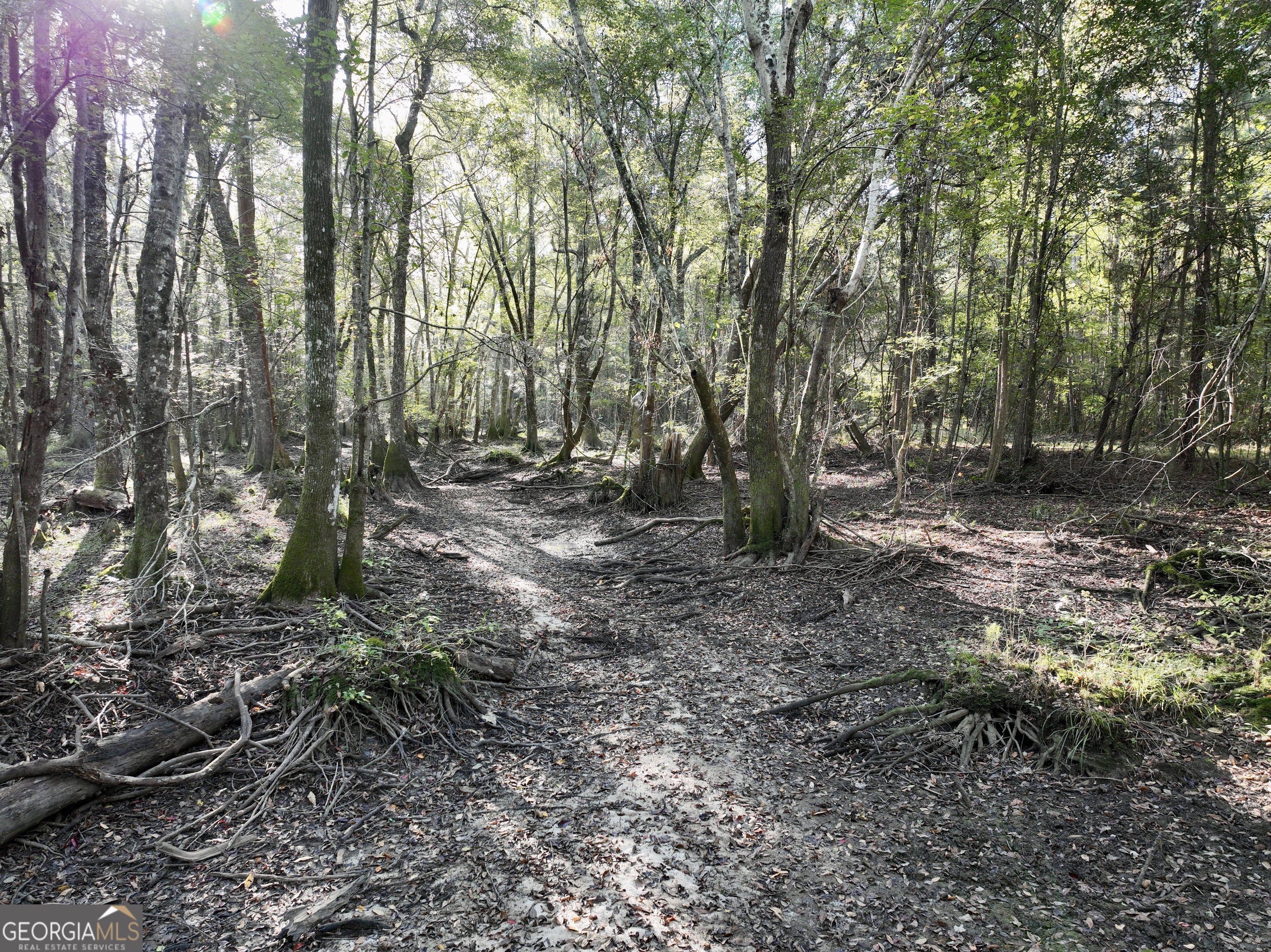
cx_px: 636
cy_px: 476
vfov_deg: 56.8
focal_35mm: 24
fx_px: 881
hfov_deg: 71.6
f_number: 2.8
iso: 110
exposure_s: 1/30
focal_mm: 12.29
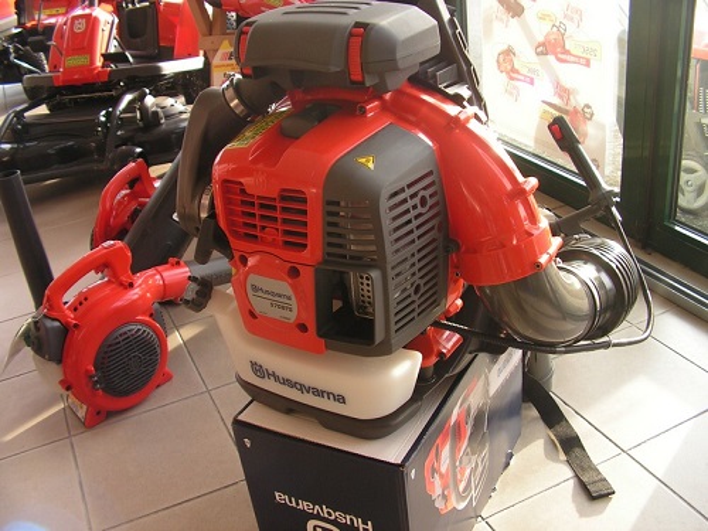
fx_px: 736
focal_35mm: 36
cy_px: 266
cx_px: 354
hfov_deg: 51.4
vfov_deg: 39.7
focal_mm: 6
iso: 64
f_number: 3.2
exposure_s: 1/50
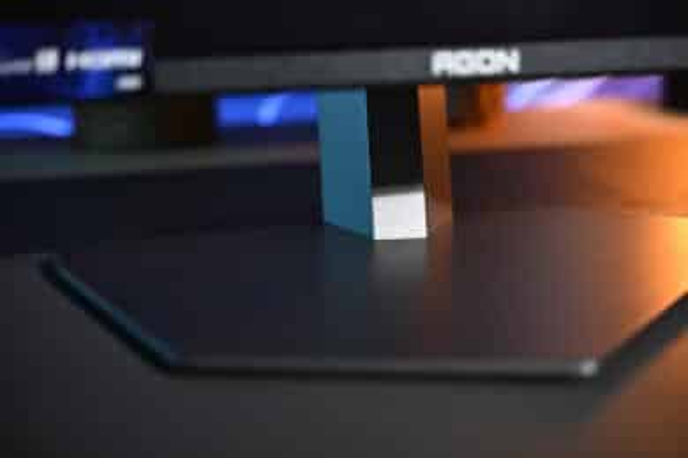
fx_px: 1433
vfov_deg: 18.2
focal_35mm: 75
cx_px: 344
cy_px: 229
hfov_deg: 27.0
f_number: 2.8
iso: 320
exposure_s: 1/125
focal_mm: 75
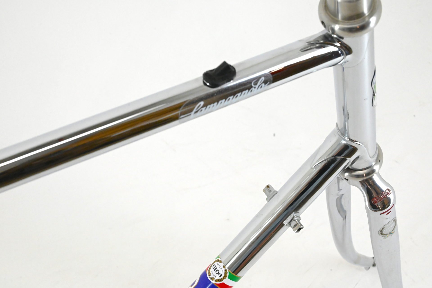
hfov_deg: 28.9
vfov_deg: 19.4
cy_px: 144
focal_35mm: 70
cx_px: 216
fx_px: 840
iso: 8000
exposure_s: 1/400
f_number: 16
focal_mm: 70
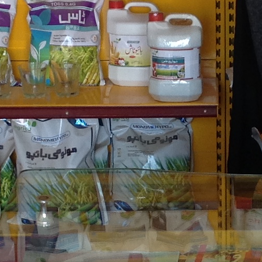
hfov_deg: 10.9
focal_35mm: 159
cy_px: 151
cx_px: 237
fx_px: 1362
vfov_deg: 11.0
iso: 50
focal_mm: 4.28
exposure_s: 1/40
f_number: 2.4
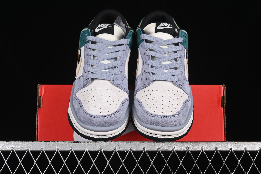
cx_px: 130
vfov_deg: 18.2
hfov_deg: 27.0
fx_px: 544
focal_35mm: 75
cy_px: 87
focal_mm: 50
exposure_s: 1/80
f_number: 8
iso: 160
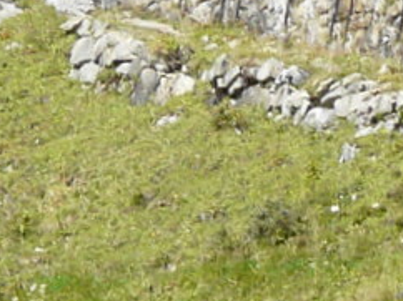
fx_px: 10281
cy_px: -276
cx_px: 694
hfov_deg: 2.2
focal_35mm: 884
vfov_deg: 1.7
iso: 100
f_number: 5.6
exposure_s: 1/250
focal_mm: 35.2
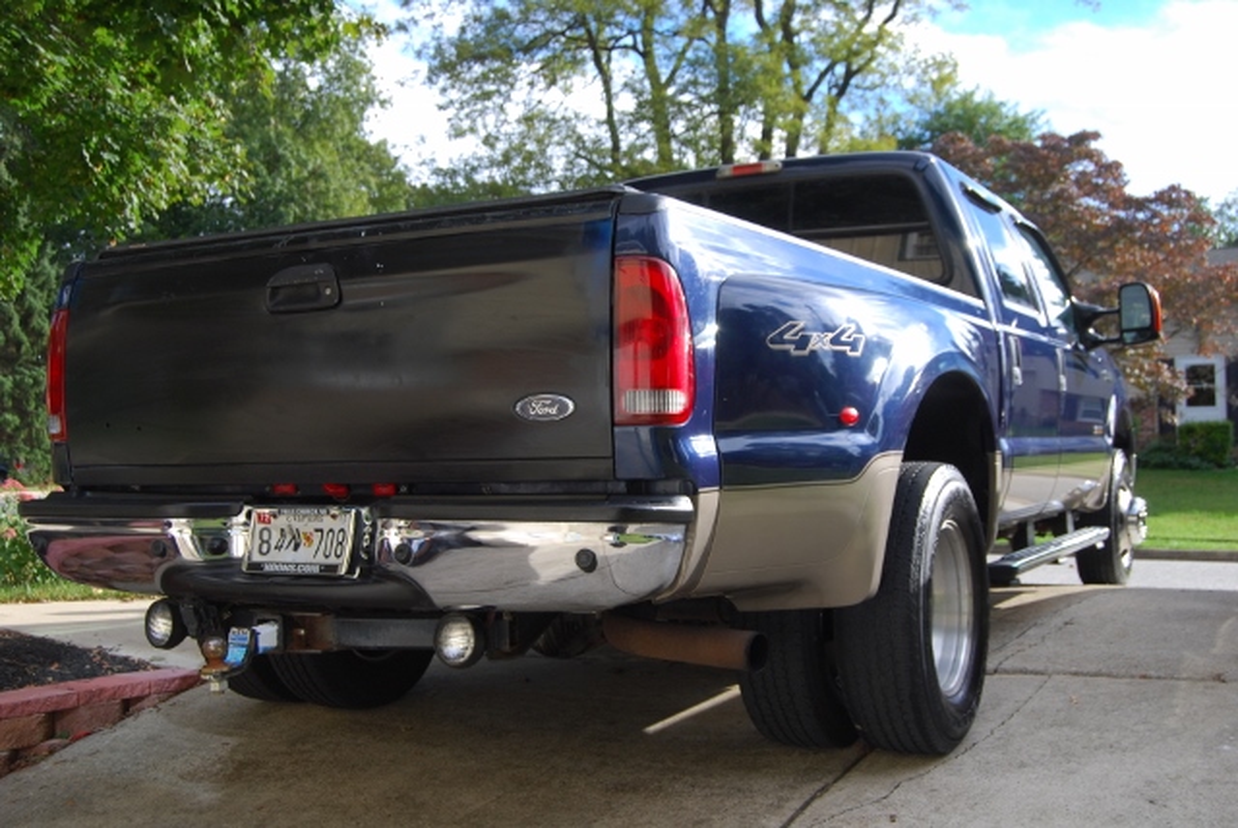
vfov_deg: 34.3
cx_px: 619
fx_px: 1342
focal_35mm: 39
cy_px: 414
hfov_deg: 49.5
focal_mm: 26
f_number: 7.1
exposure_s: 1/200
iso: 200
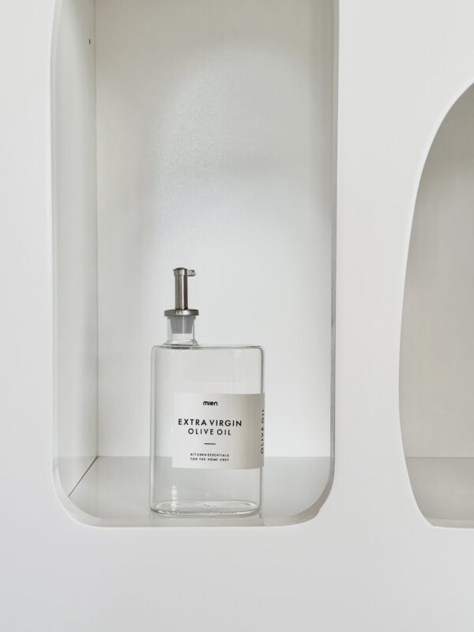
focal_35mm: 48
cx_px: 237
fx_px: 876
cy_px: 316
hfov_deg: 30.3
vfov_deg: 39.7
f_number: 1.78
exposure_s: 1/121
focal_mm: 6.76
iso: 50
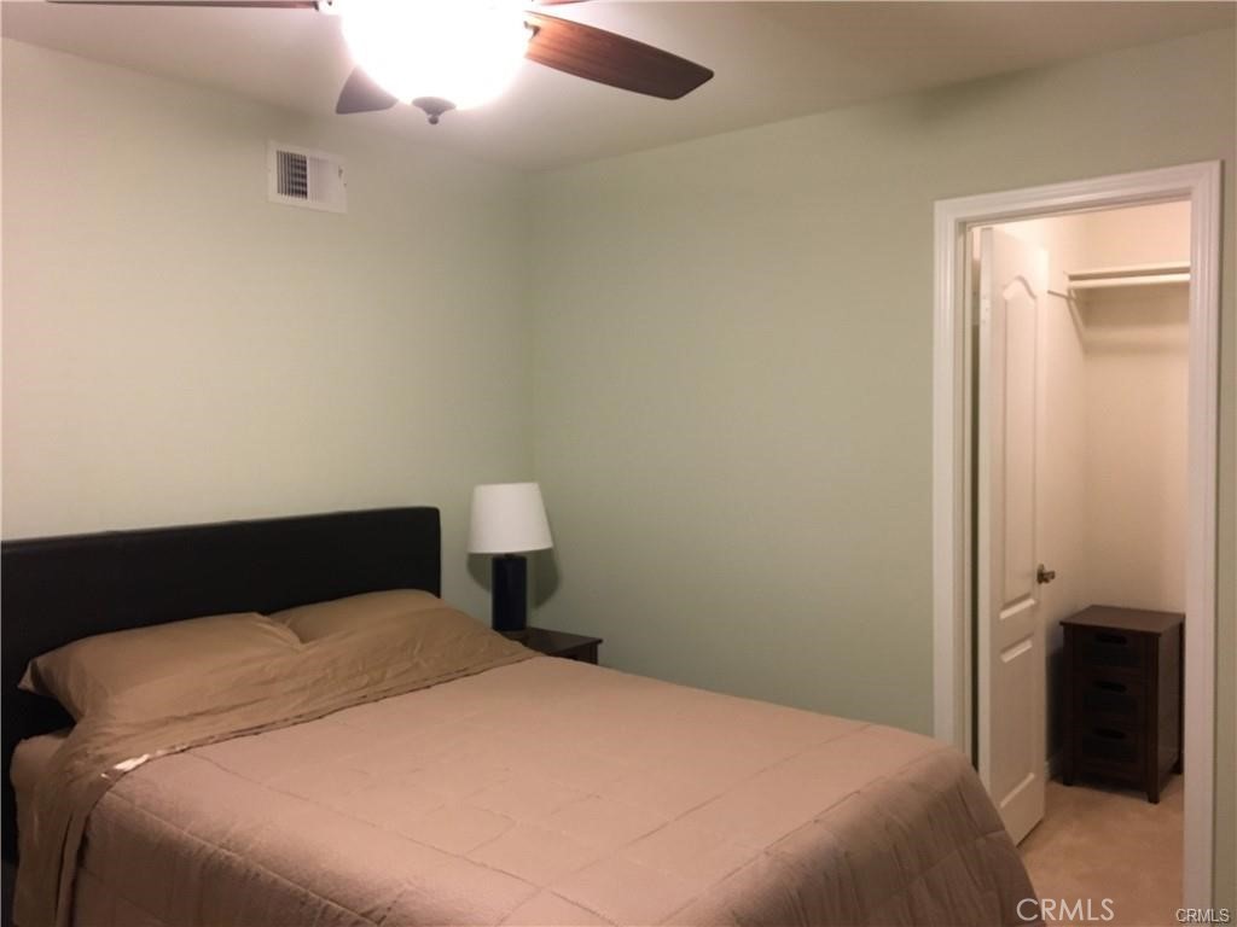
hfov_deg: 61.7
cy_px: 464
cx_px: 618
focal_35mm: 29
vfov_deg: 48.2
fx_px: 1036
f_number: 2.2
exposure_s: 1/20
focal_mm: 4.15
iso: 200
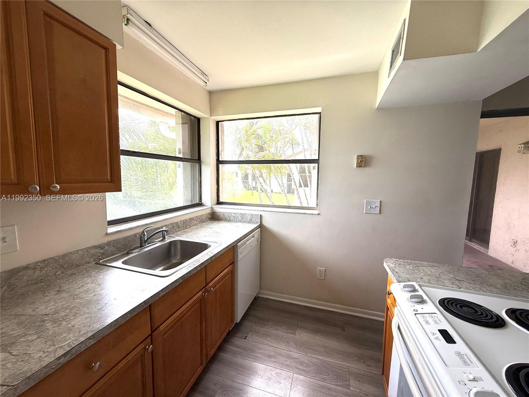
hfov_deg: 102.1
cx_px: 264
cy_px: 198
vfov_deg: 85.7
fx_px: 214
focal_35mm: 14
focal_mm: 2.22
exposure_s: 1/308
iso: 50
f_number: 2.2
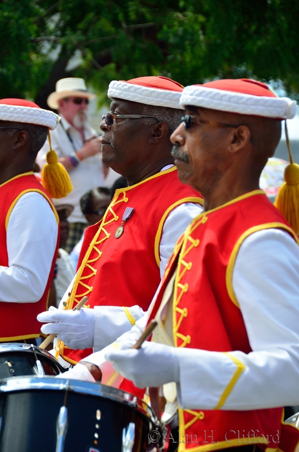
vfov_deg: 13.1
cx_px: 150
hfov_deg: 8.7
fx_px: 1973
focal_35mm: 158
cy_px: 226
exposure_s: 1/320
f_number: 5.3
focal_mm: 105
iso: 110
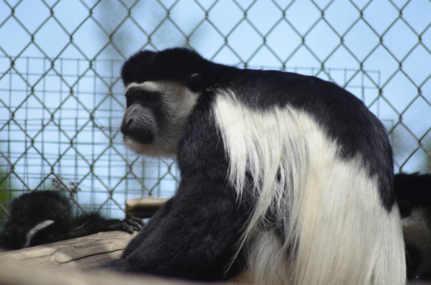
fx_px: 4660
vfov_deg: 3.5
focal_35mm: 390
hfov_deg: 5.3
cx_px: 216
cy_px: 142
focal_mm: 260
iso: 400
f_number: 5
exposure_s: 1/1250
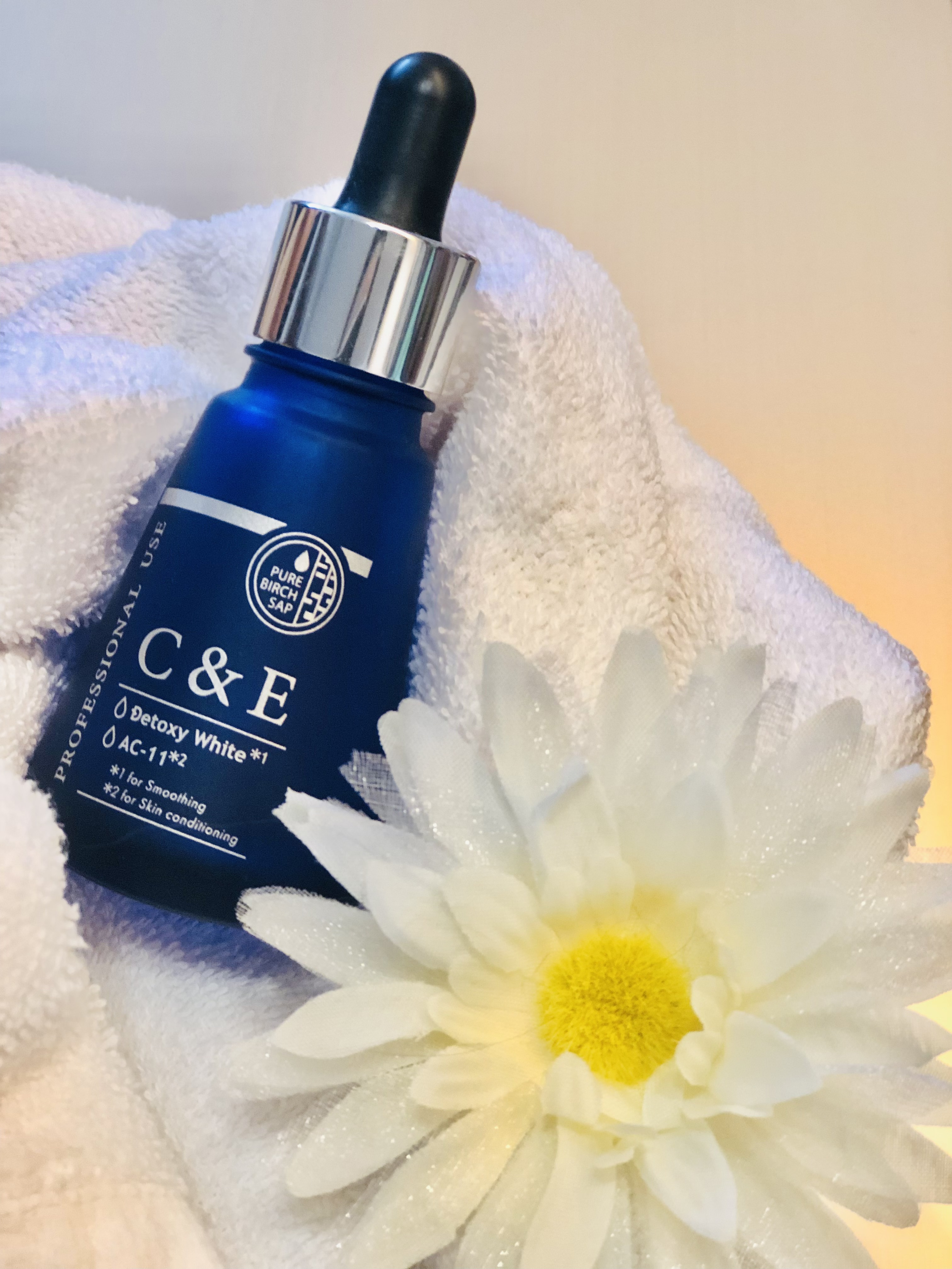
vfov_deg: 33.8
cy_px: 634
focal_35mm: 57
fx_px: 2090
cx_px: 476
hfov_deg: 25.7
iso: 125
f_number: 2.8
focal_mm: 6.6
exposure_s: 1/30
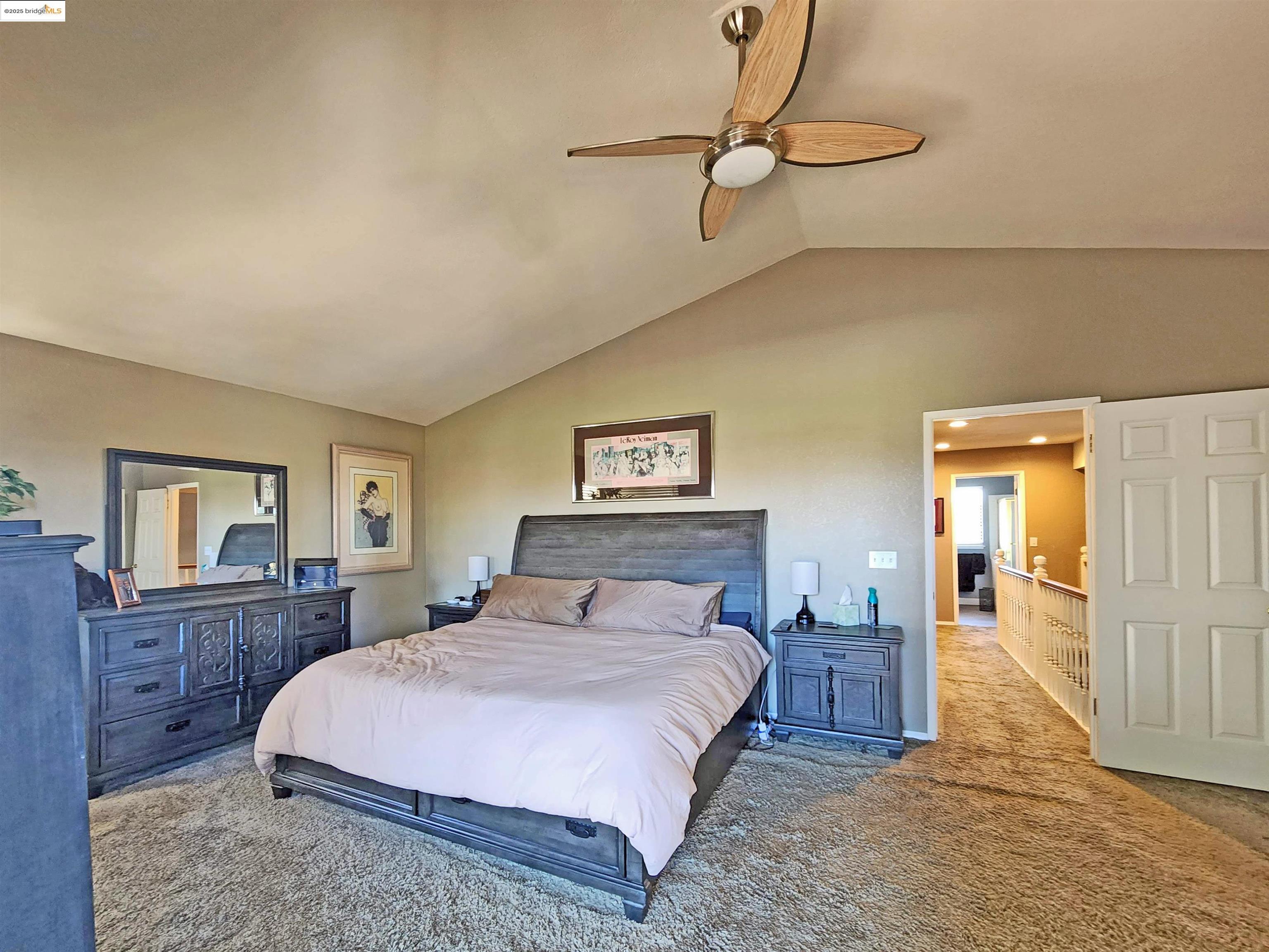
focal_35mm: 13
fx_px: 477
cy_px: 476
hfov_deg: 106.2
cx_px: 634
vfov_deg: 89.9
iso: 320
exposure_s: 1/30
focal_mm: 2.2
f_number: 2.2
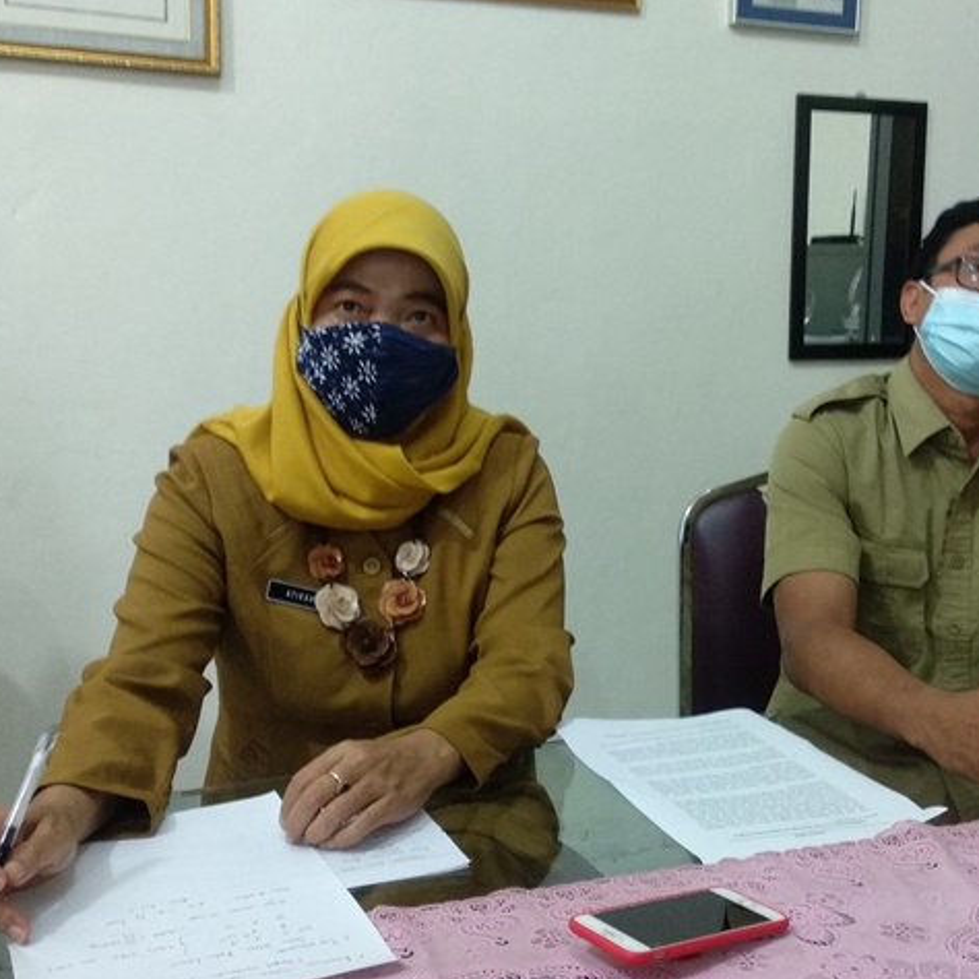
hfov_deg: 52.2
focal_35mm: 31
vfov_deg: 52.5
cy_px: 490
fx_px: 992
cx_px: 580
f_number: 2.2
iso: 800
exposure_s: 1/17
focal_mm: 3.81
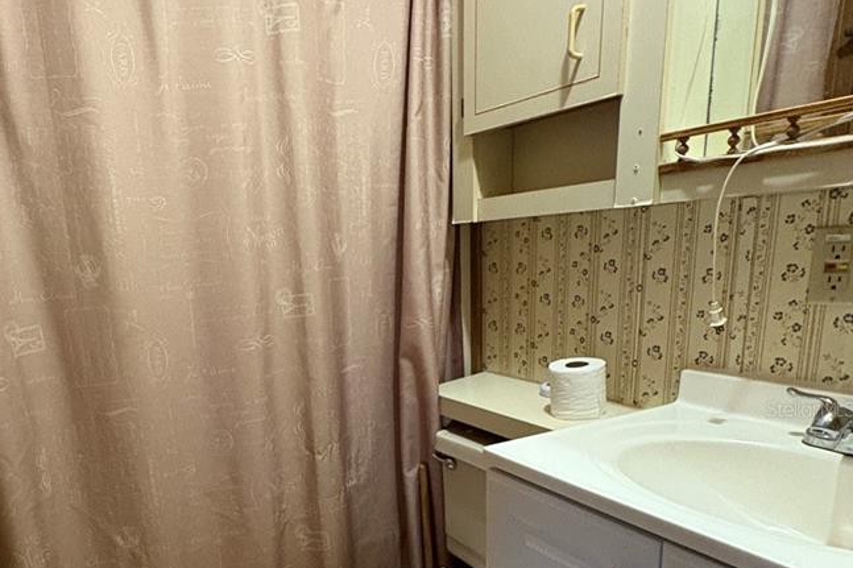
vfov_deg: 46.6
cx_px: 266
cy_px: 409
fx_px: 640
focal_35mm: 27
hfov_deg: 65.1
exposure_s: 1/40
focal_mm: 2.22
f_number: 2.2
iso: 640
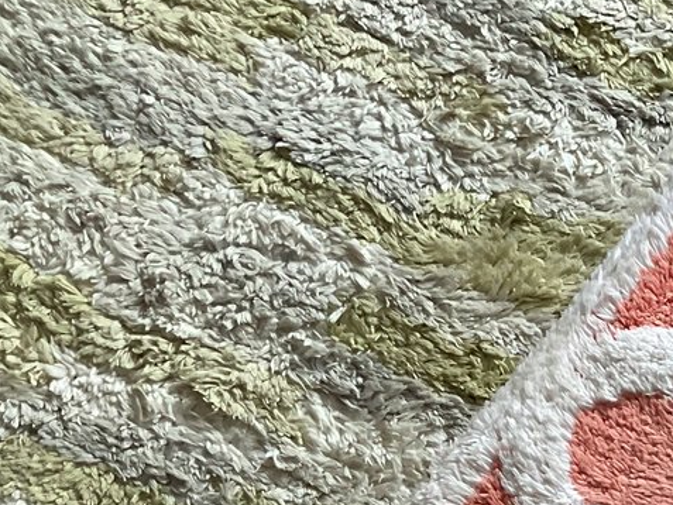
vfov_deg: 15.0
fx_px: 1789
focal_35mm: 92
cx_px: 861
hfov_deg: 19.7
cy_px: 726
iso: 100
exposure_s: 1/60
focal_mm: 3
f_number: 1.8
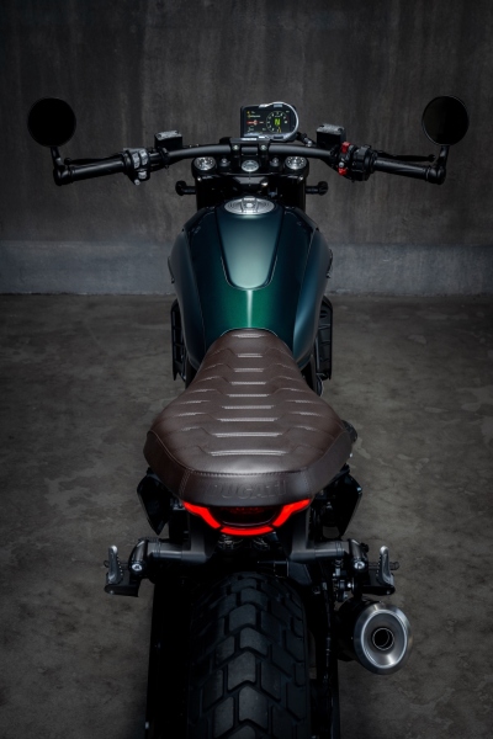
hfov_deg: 25.5
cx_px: 246
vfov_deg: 37.5
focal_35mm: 53
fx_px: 1089
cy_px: 370
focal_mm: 53
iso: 200
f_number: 8
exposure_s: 1/100
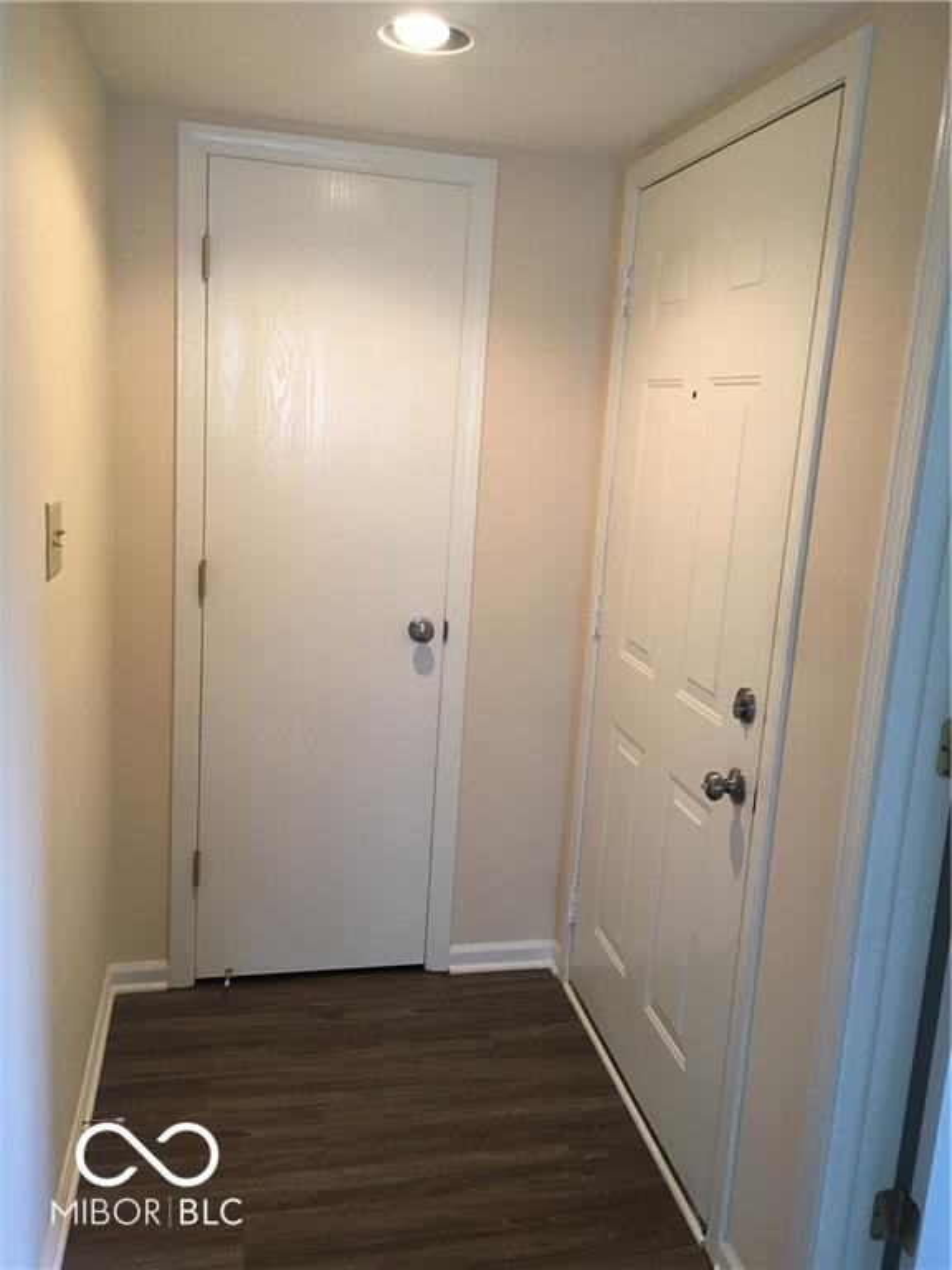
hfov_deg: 48.2
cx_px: 476
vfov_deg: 61.7
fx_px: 1063
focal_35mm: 29
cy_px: 635
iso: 40
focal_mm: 4.15
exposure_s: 1/15
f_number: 2.2
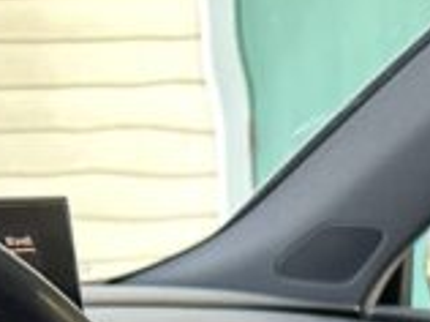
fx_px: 1935
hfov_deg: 11.8
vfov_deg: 8.1
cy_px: 982
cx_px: 746
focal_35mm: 156
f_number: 1.78
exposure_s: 1/72
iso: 250
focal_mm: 6.86
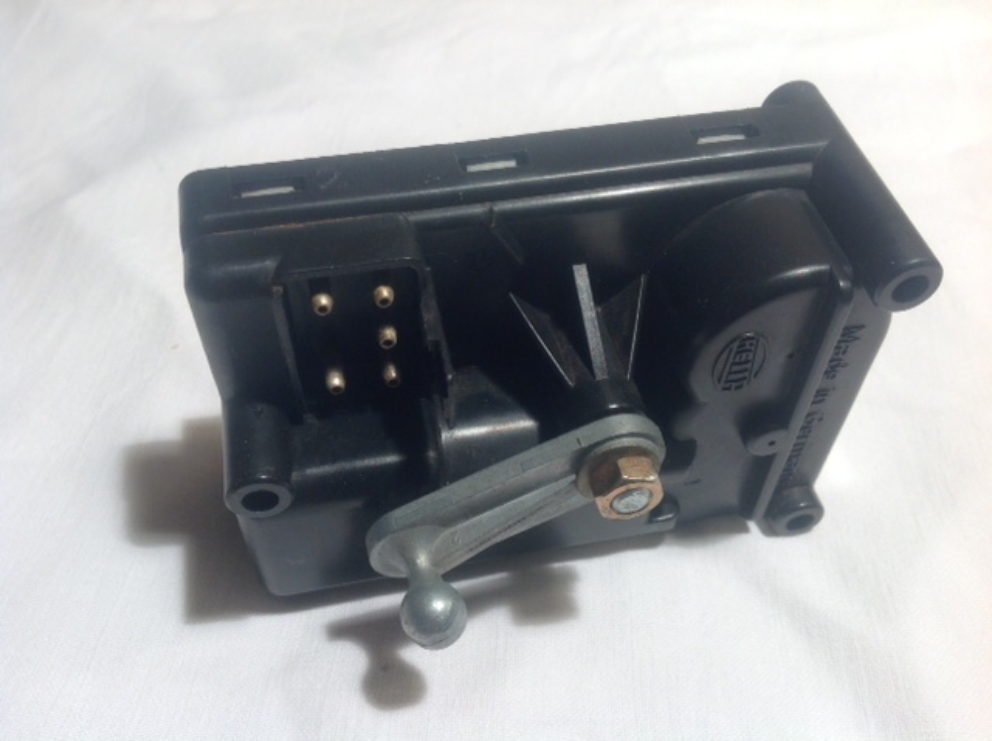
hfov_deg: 52.7
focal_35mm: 35
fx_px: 1002
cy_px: 370
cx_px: 496
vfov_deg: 40.6
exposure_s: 1/100
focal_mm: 4.28
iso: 80
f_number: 2.4
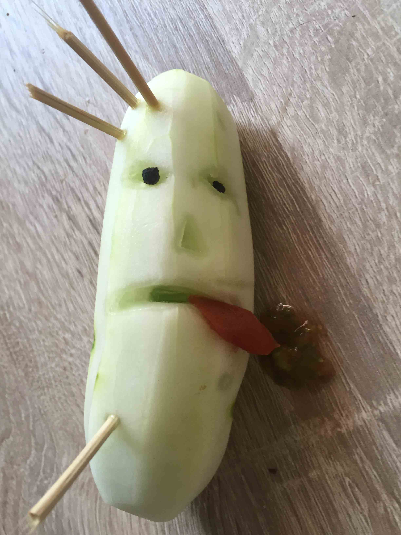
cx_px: 200
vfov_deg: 61.7
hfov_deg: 48.2
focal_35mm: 29
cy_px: 268
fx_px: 448
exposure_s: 1/33
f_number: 2.2
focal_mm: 4.15
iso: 80
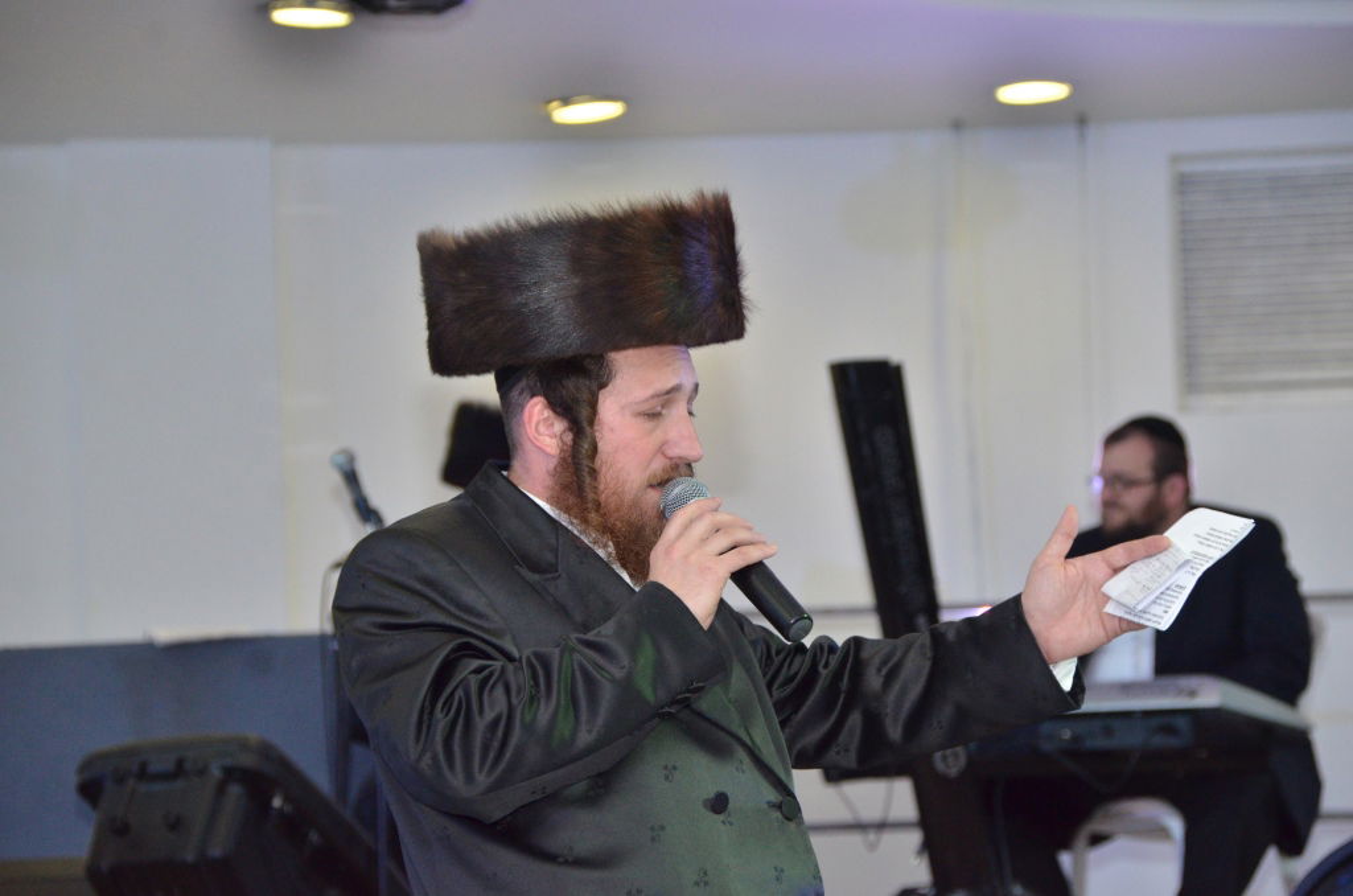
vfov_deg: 8.1
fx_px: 6300
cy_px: 448
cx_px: 676
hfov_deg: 12.3
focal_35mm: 168
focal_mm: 112
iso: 1250
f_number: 5.6
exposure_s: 1/100
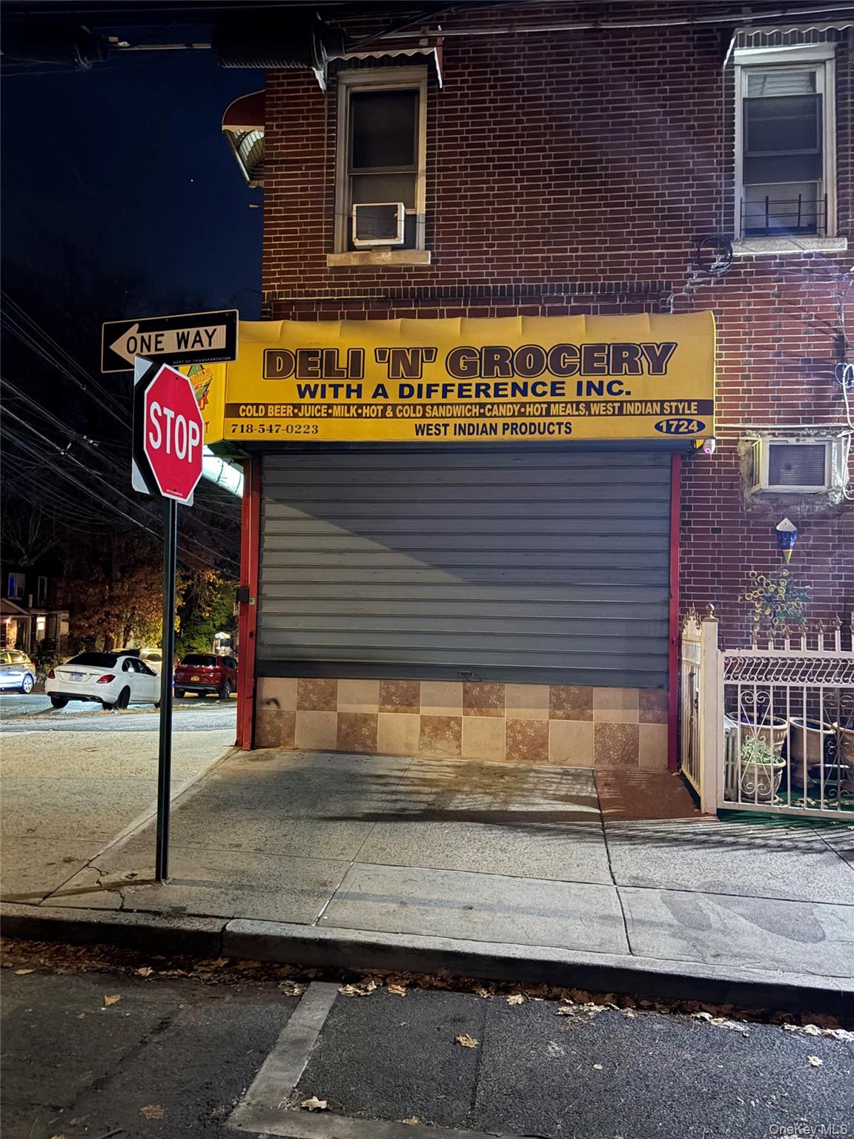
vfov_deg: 67.3
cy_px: 570
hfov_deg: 53.1
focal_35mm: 26
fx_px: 855
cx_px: 427
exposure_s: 1/9
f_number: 1.6
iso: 1000
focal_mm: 5.96
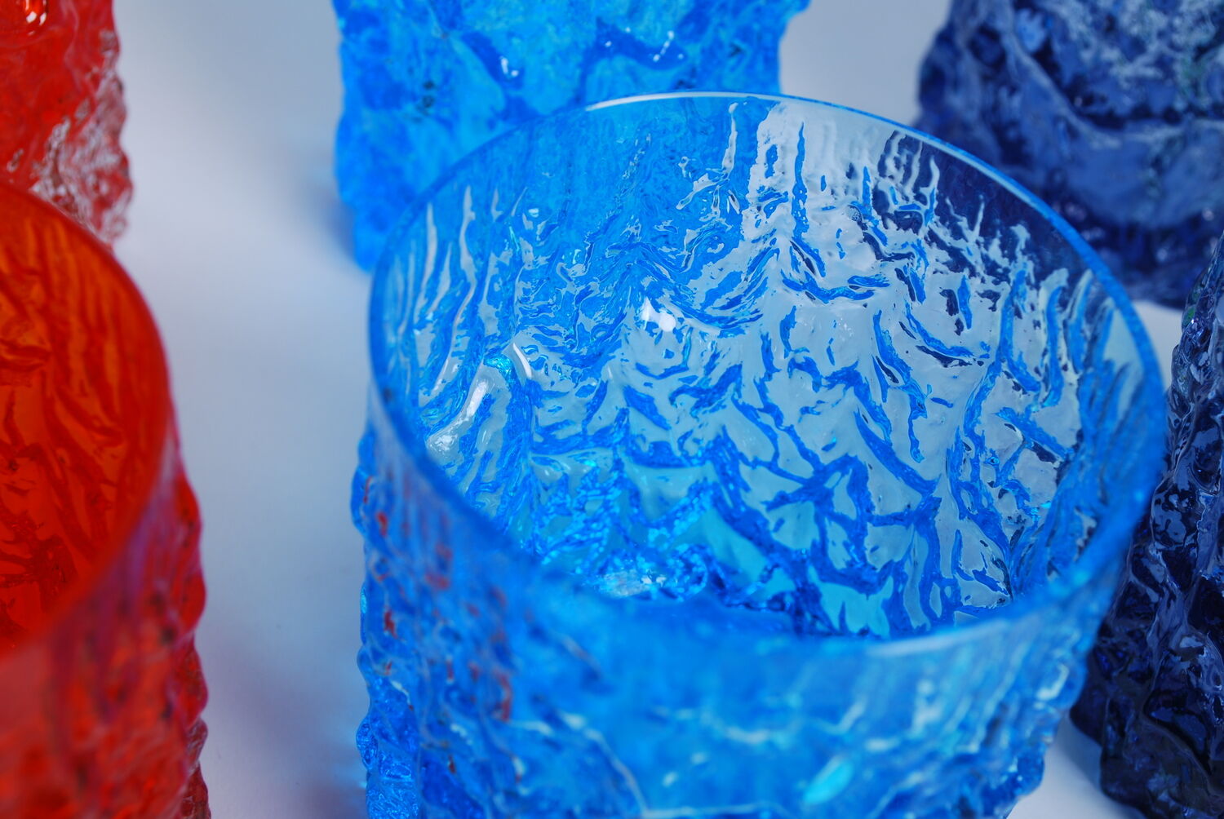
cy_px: 410
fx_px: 2042
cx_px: 612
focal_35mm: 60
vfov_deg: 22.7
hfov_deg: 33.4
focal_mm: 40
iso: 100
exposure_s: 1/160
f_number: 9
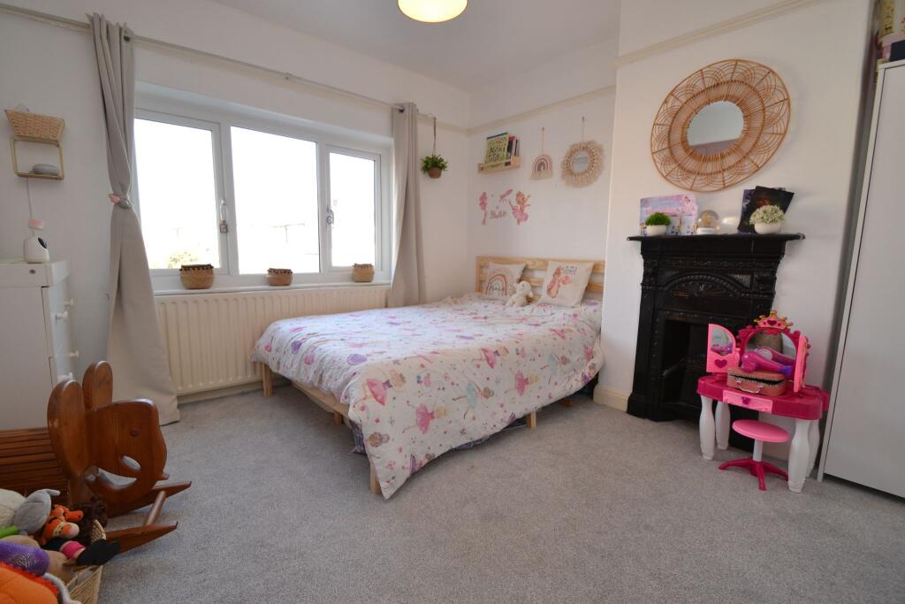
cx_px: 452
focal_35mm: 15
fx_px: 377
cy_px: 302
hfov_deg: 100.4
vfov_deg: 77.3
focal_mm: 10
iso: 400
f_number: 5
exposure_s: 1/100
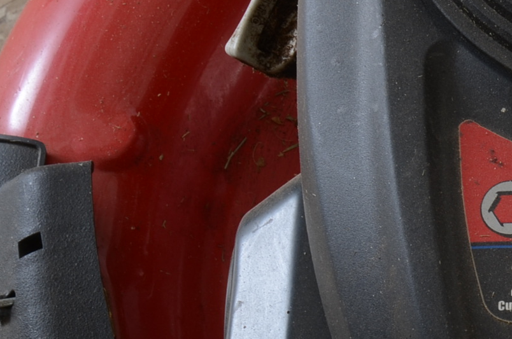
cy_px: -13
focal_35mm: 285
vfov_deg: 4.8
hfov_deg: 7.1
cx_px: 748
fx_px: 4046
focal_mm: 62
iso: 125
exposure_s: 1/160
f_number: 14
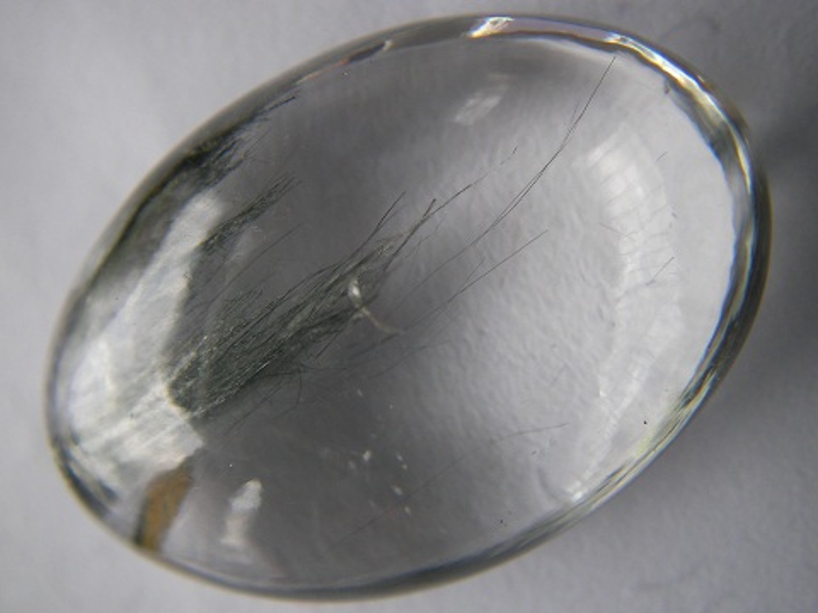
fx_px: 898
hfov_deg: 49.0
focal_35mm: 38
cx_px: 409
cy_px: 306
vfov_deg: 37.7
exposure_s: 1/117
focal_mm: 6.3
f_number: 3.3
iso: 50
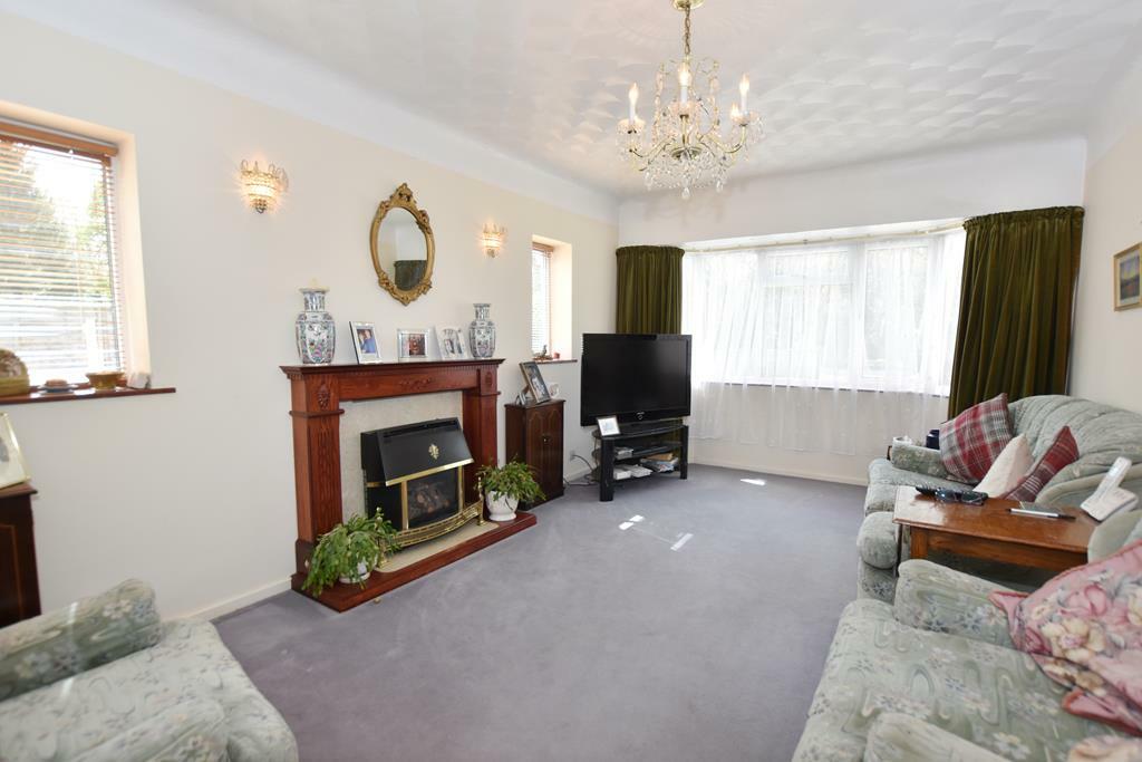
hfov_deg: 95.0
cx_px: 571
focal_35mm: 16
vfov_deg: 72.1
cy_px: 381
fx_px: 523
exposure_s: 1/250
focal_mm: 11
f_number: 4.5
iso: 400
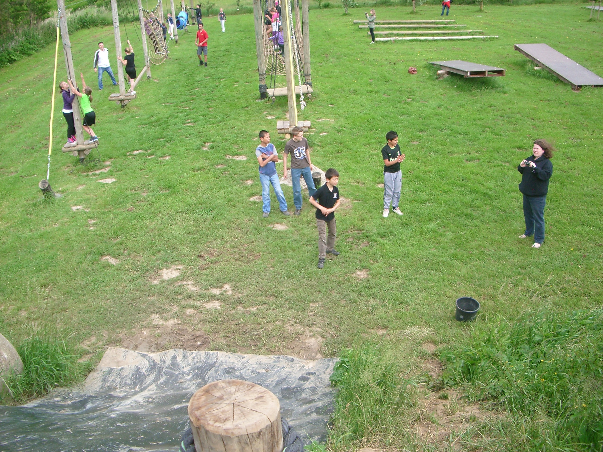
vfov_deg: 40.7
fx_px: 610
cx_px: 302
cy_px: 226
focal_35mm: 35
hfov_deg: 52.6
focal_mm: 5.8
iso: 80
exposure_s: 1/200
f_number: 2.6
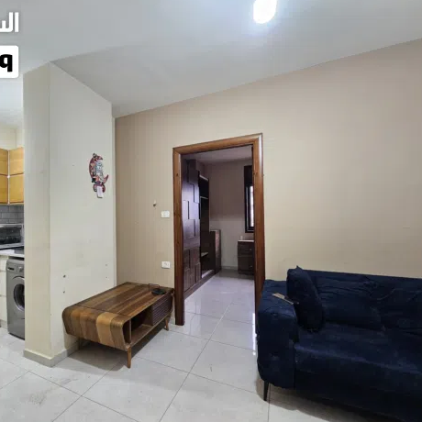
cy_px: 210
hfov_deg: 85.6
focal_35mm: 16
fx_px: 221
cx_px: 157
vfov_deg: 87.4
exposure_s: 1/60
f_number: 2.2
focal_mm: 2.2
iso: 250
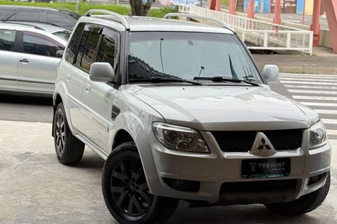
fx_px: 505
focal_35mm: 54
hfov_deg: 36.9
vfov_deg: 25.0
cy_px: 99
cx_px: 167
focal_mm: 6.76
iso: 64
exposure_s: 1/855
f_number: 1.78
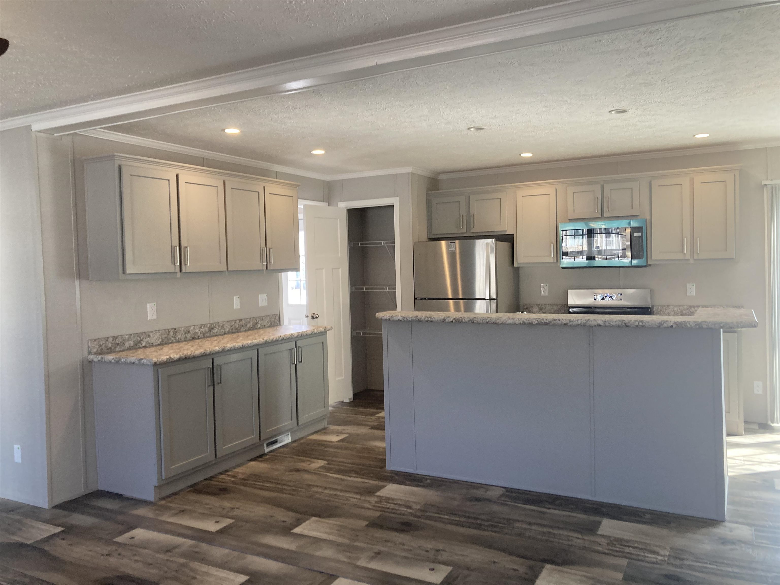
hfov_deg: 63.4
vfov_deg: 49.7
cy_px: 292
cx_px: 390
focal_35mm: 28
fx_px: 631
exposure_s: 1/120
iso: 80
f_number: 1.8
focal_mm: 3.99
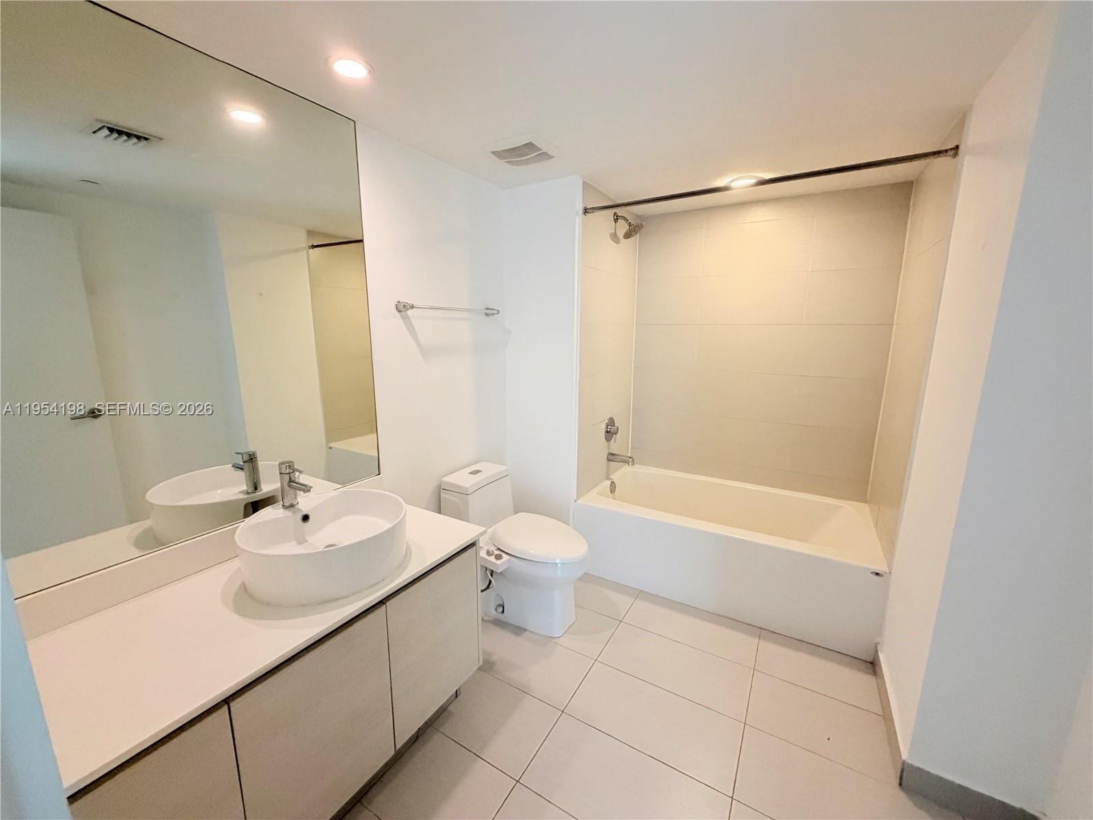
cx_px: 546
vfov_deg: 85.7
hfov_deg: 102.1
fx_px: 442
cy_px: 410
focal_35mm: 14
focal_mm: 2.22
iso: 400
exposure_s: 1/60
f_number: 2.2
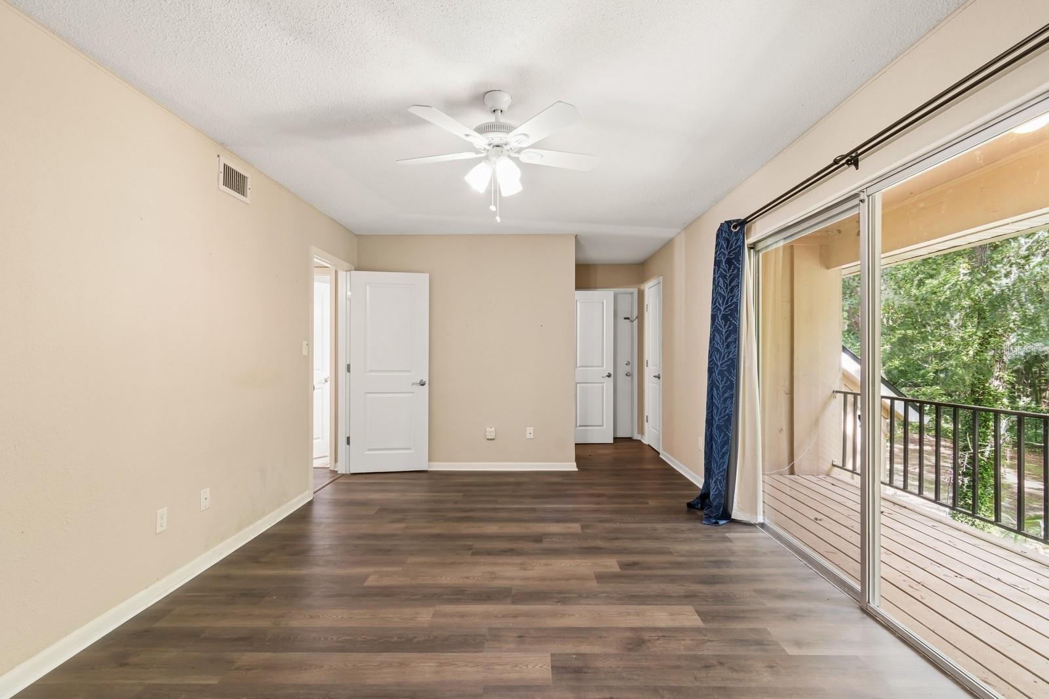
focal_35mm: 15
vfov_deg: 77.3
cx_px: 524
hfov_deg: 100.4
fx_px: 437
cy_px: 350
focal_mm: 10
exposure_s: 1/2.5
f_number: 8
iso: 200
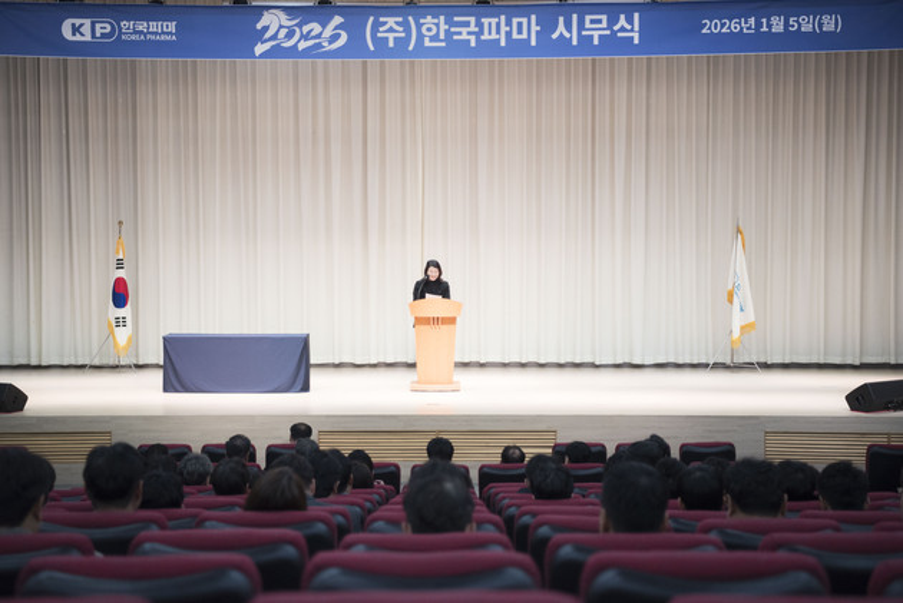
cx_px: 452
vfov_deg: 24.2
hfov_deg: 35.6
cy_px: 302
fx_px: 1406
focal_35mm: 56
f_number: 2.8
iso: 1600
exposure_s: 1/250
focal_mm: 56
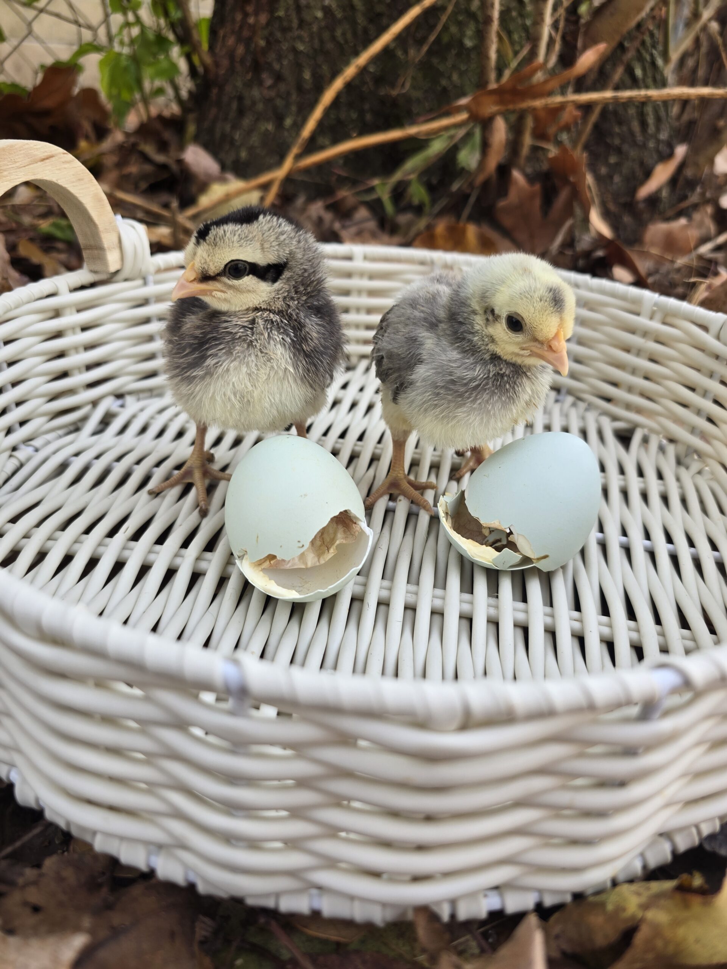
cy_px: 484
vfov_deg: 73.9
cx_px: 364
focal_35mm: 23
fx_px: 644
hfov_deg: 58.9
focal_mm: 6.3
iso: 32
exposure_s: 1/180
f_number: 1.7
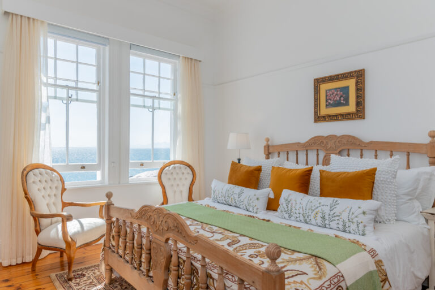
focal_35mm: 25
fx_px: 302
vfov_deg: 51.3
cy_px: 145
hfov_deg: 71.5
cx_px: 218
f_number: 9
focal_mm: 25
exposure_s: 1/160
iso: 100
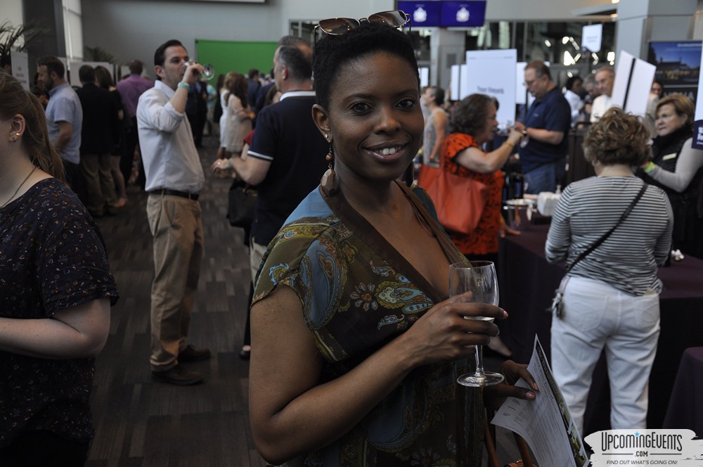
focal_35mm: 42
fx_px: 819
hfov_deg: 46.5
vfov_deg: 31.8
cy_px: 234
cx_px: 352
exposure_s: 1/60
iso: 400
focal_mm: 28
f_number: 5
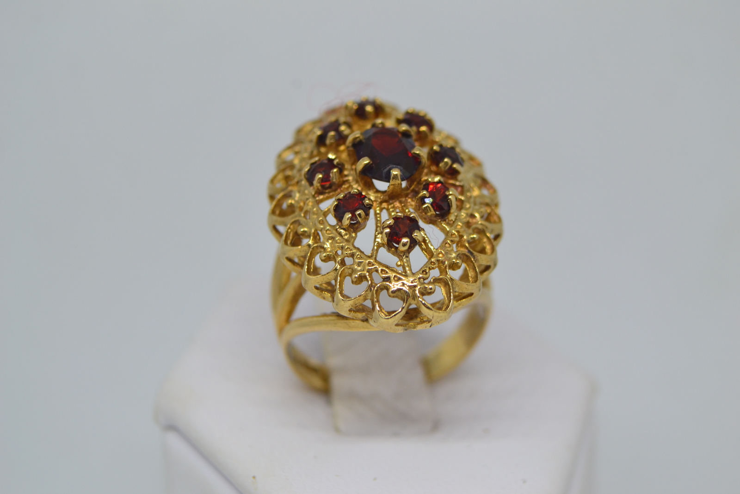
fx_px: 1542
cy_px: 247
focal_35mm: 75
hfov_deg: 27.0
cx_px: 370
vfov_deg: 18.2
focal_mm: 50
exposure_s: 1/30
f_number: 7.1
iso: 400
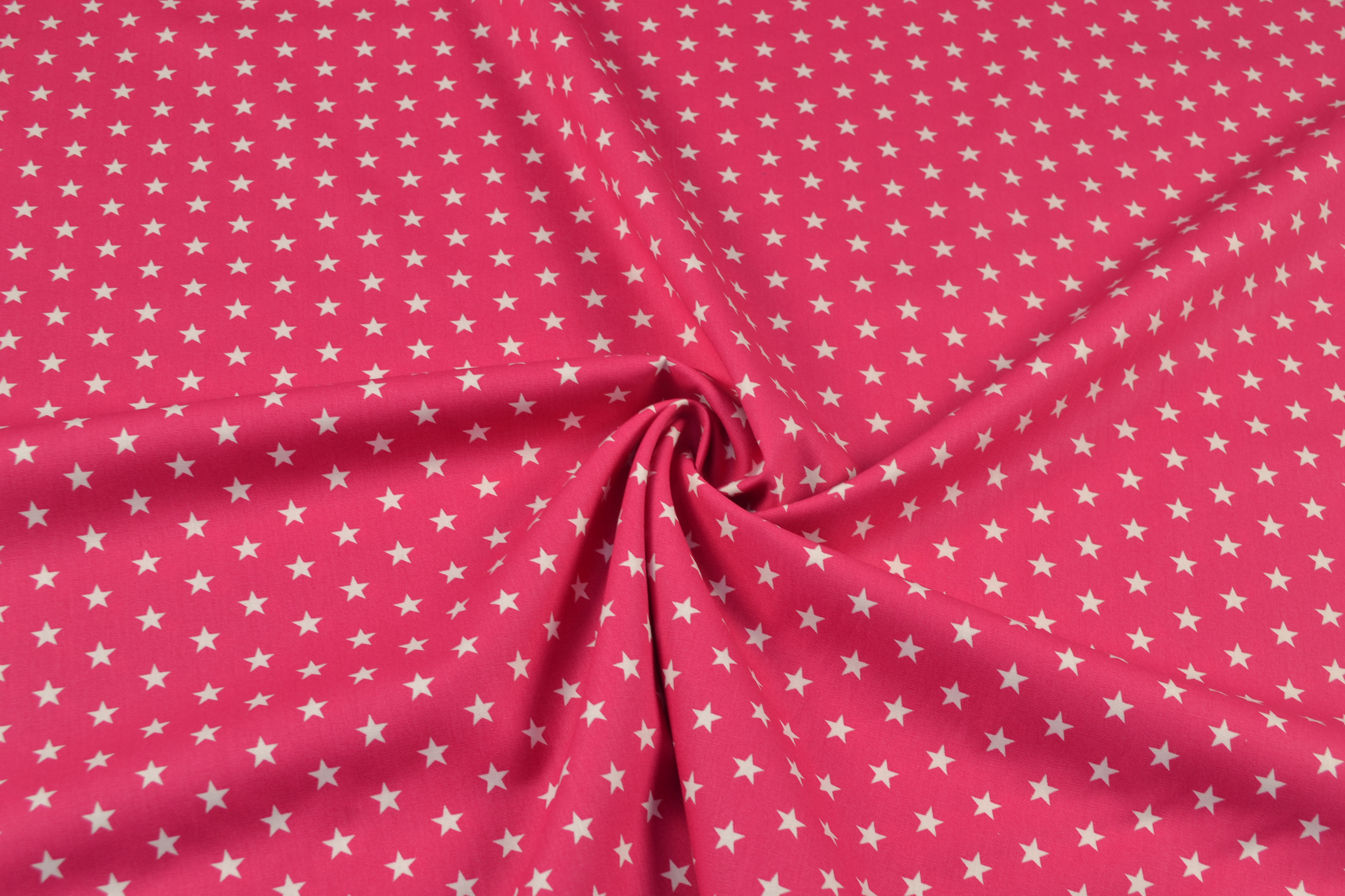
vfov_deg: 31.9
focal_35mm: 42
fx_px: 1569
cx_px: 672
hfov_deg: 46.4
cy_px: 448
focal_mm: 28
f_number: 8
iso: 100
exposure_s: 1/15
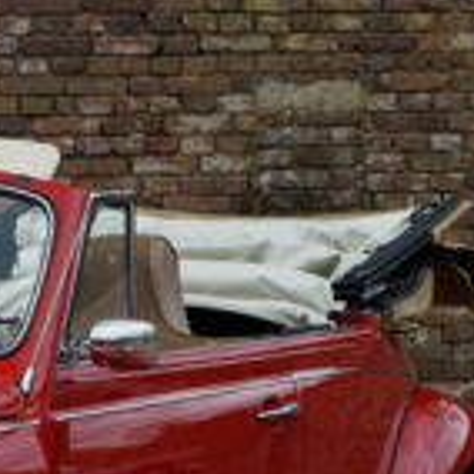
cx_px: -197
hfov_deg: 8.4
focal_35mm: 205
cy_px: 451
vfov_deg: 8.5
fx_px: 3181
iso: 100
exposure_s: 1/125
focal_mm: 57.1
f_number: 5.6
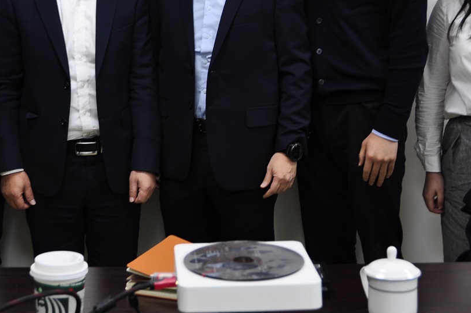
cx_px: 161
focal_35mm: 79
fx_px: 1032
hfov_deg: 25.6
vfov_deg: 16.9
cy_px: 13
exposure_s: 1/20
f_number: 3.8
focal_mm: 24
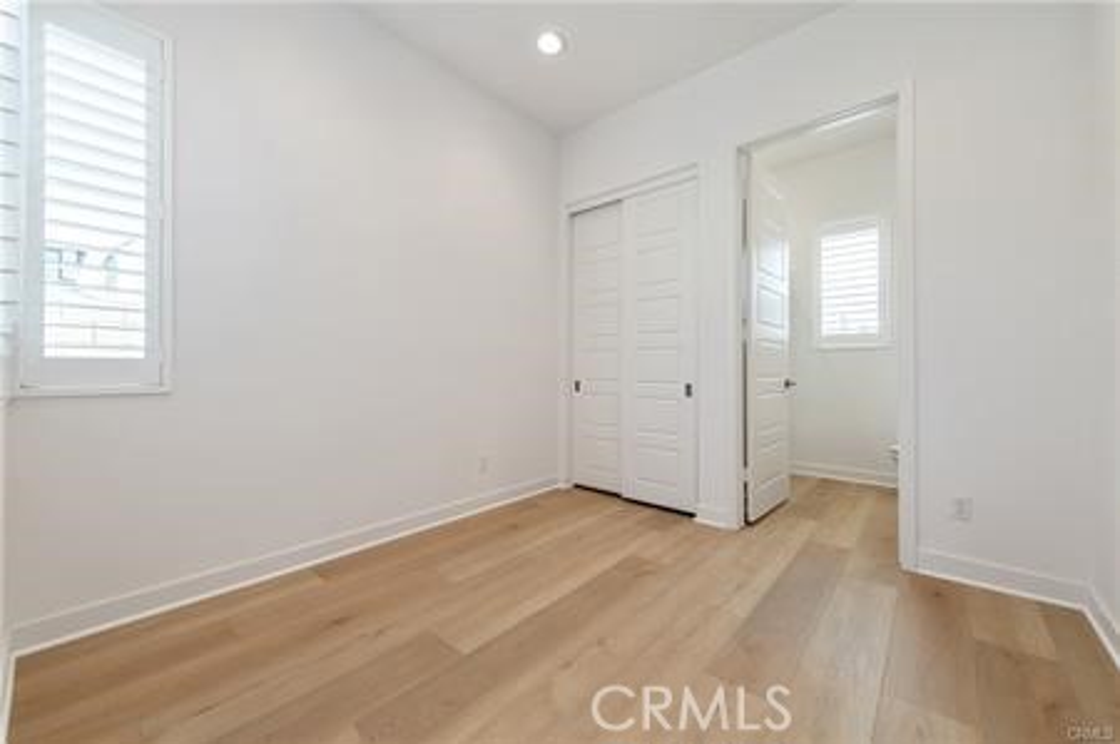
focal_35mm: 14
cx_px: 560
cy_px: 372
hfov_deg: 104.3
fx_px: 435
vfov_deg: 81.1
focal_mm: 14
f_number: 5
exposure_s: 1/100
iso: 200
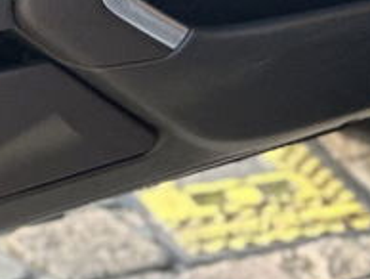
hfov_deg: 4.8
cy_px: -78
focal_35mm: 406
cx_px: -183
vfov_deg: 3.7
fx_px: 4345
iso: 160
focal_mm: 9
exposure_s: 1/121
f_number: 2.8
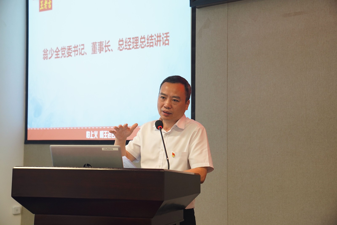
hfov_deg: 28.8
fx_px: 655
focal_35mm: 70
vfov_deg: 19.4
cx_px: 168
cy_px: 112
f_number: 4.5
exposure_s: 1/80
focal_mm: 70
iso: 1250
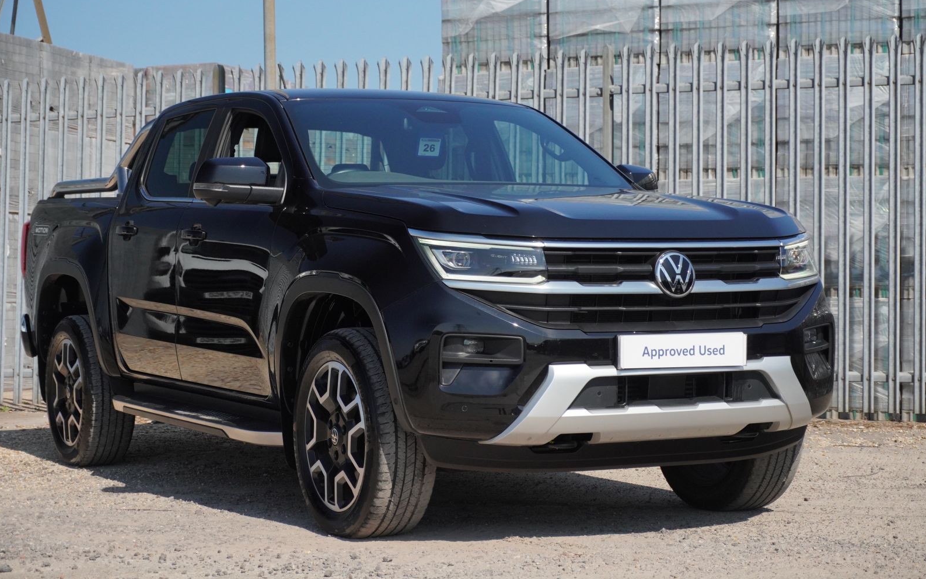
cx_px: 464
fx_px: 1943
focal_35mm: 77
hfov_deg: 26.8
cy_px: 294
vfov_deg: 16.9
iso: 1250
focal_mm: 50
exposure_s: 1/4000
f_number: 5.6
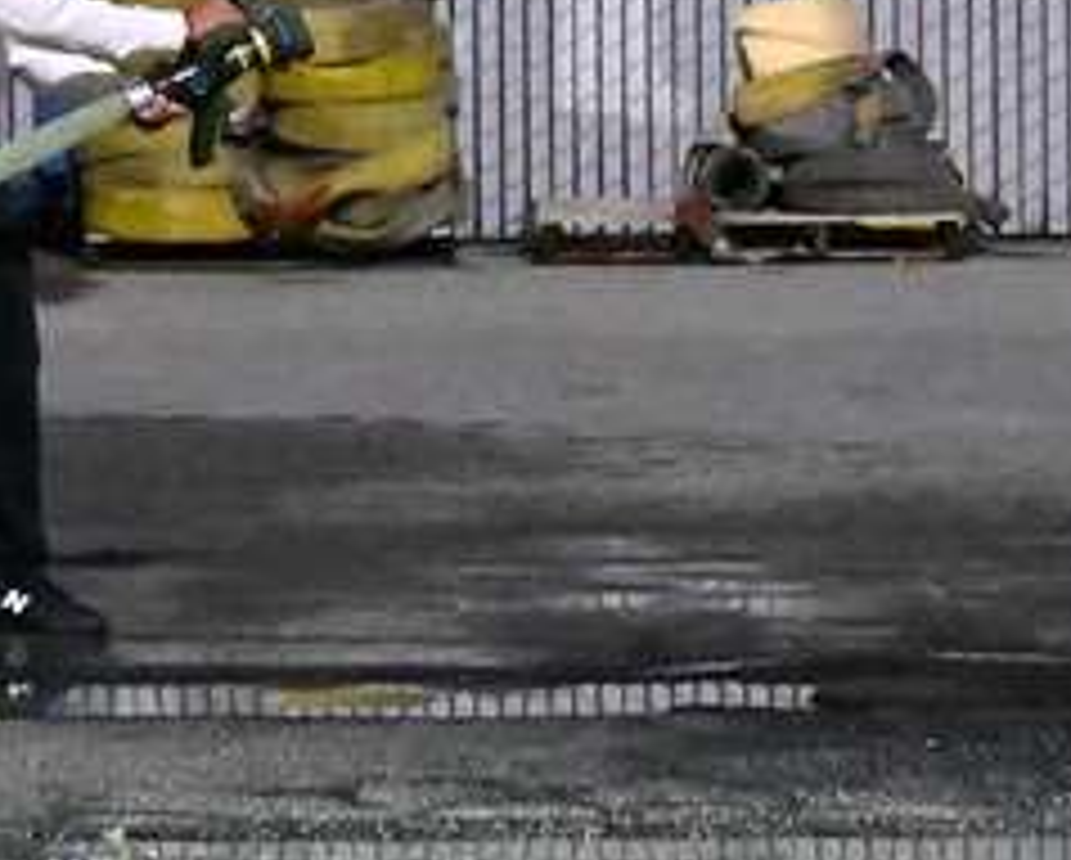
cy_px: 124
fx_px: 7141
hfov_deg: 8.6
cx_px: 171
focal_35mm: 225
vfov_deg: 6.9
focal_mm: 68
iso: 51200
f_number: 4.8
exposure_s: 1/50
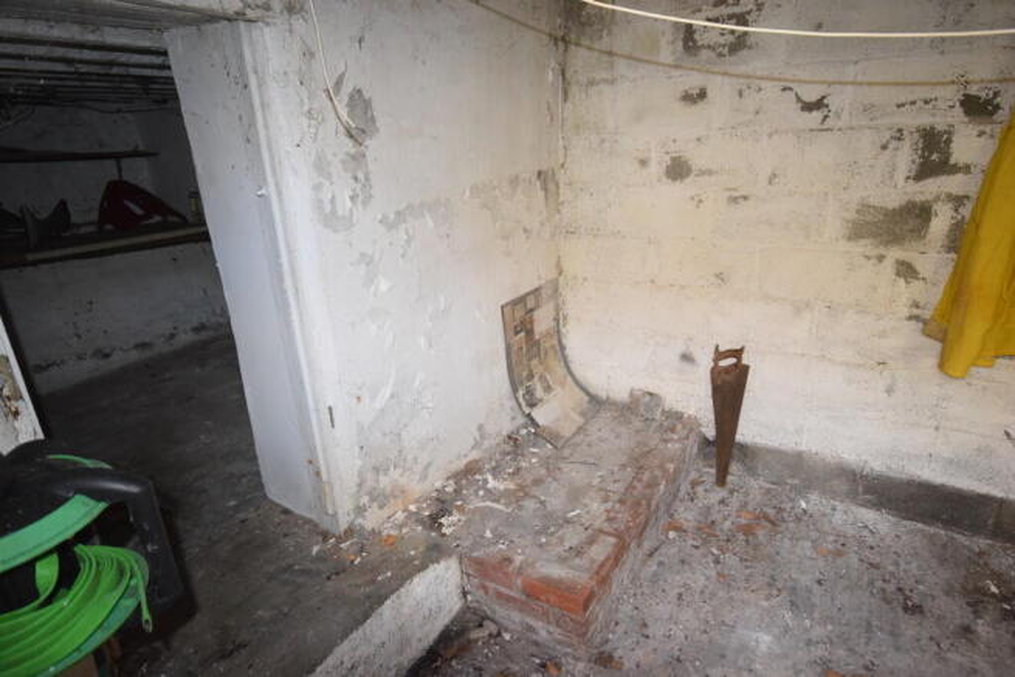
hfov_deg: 81.2
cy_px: 338
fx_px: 592
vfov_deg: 59.5
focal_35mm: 21
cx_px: 508
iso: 2500
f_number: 4.8
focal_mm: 14
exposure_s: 1/60
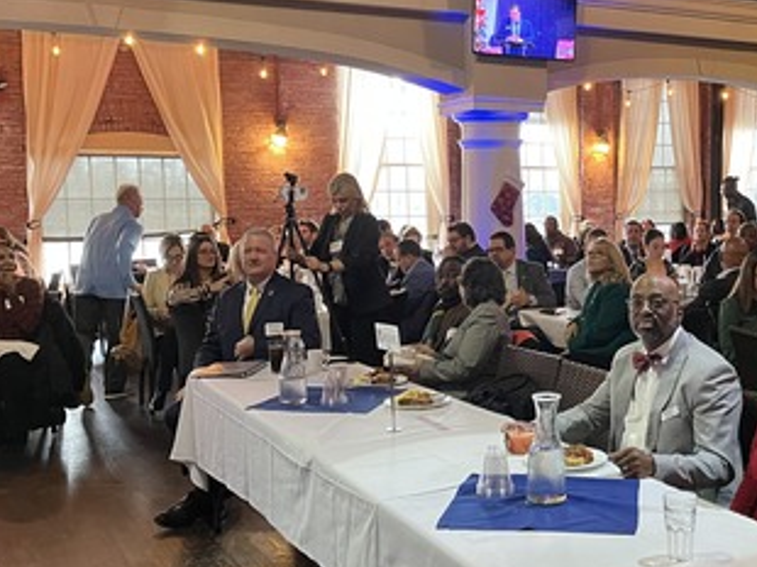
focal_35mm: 47
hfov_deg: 39.5
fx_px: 1027
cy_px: 288
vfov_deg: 30.8
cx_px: 554
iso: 640
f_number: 1.6
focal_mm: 5.1
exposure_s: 1/40
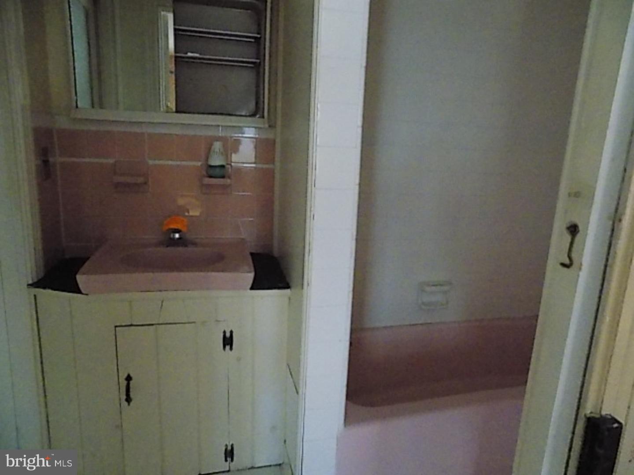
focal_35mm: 23
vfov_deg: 58.9
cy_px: 238
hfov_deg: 73.9
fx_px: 421
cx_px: 317
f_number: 3.1
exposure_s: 1/250
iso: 1600
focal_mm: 4
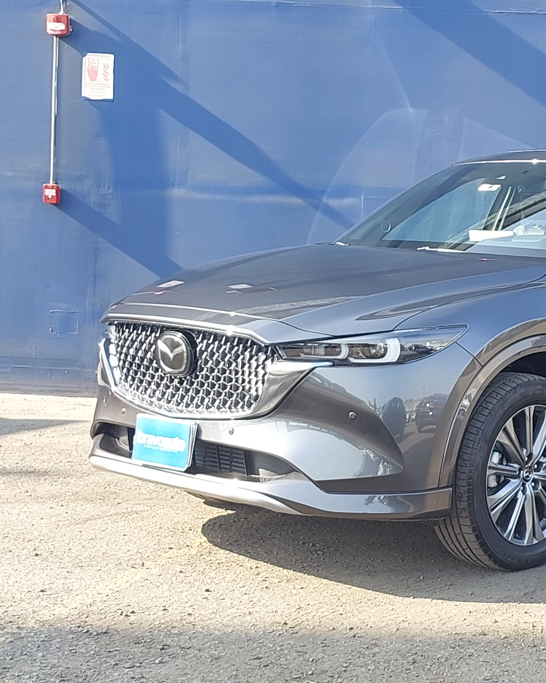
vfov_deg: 51.5
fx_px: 707
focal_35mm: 35
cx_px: 497
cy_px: 345
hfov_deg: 39.1
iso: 25
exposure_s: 1/129
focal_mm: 5.06
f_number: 1.8
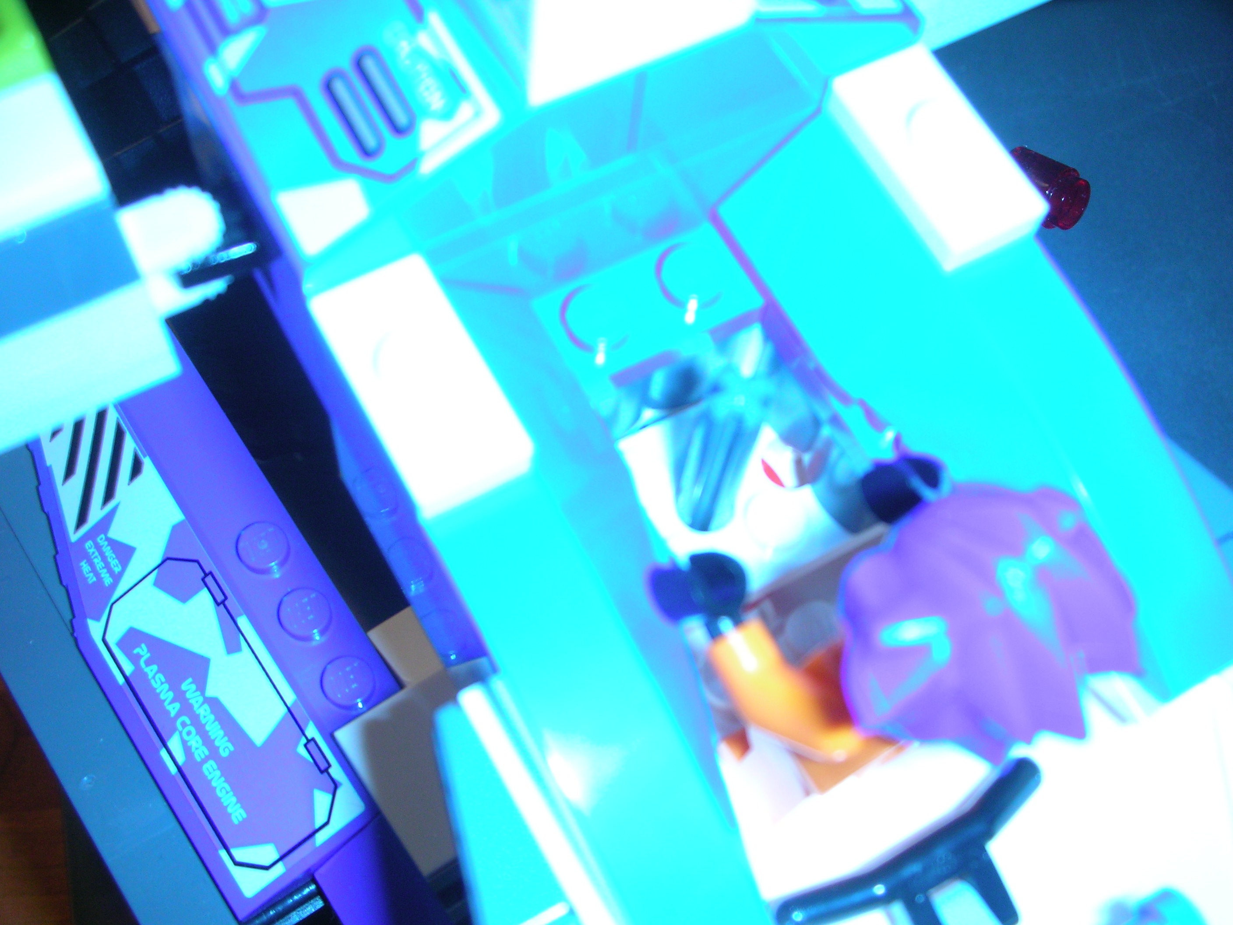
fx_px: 1638
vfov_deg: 31.5
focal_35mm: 46
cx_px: 616
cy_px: 462
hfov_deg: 41.2
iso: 50
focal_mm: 7.7
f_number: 3.5
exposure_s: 1/60.1
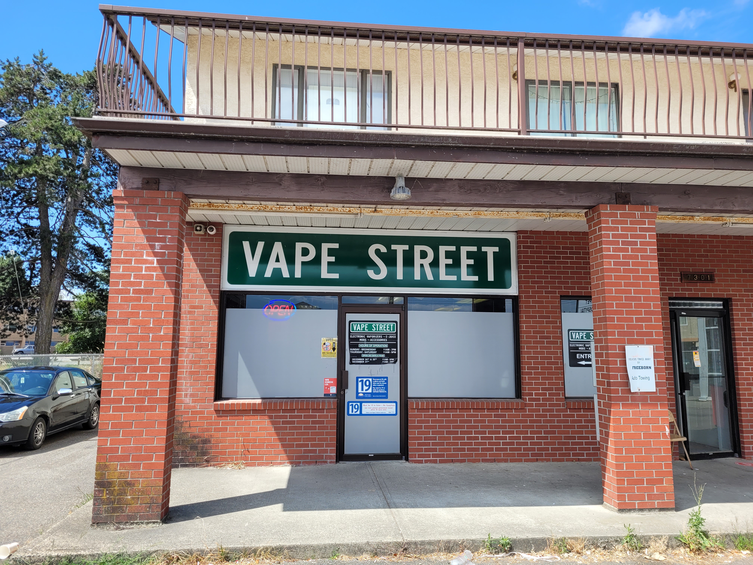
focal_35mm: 26
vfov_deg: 53.1
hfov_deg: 67.3
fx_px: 566
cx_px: 376
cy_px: 282
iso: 40
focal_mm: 5.4
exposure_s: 1/1099
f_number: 1.8
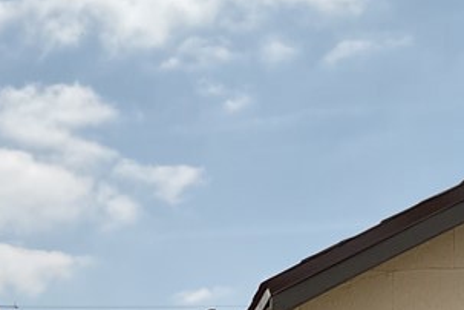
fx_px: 1315
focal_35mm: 102
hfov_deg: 19.3
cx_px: -37
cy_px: 637
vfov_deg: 11.9
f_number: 1.8
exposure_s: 1/3125
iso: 16
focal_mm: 3
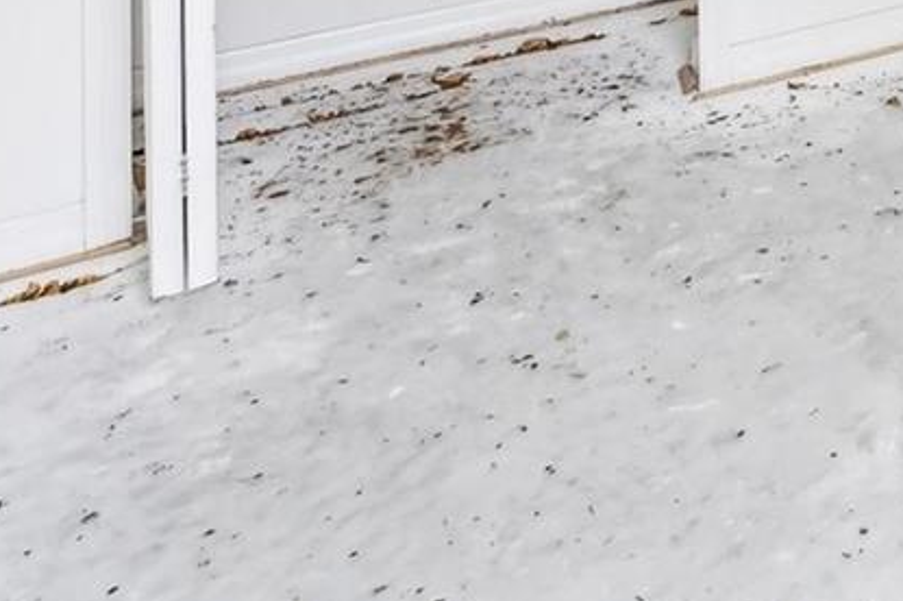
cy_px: -543
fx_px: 1353
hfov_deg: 25.2
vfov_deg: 18.3
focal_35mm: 54
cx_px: 1434
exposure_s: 1/40
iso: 400
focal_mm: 14
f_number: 8
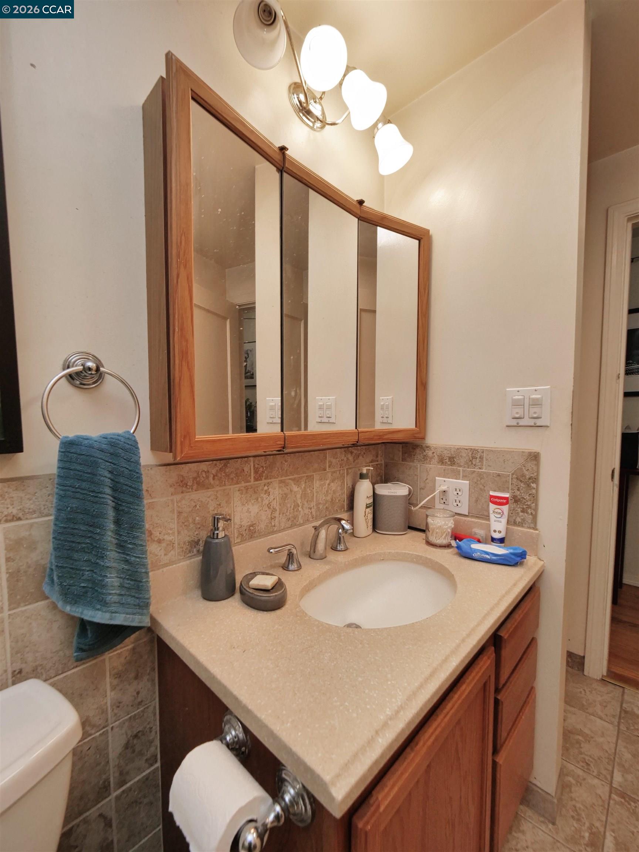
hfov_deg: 85.7
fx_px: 345
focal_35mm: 14
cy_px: 426
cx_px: 320
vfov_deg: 102.1
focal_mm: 7
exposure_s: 1/160
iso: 800
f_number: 5
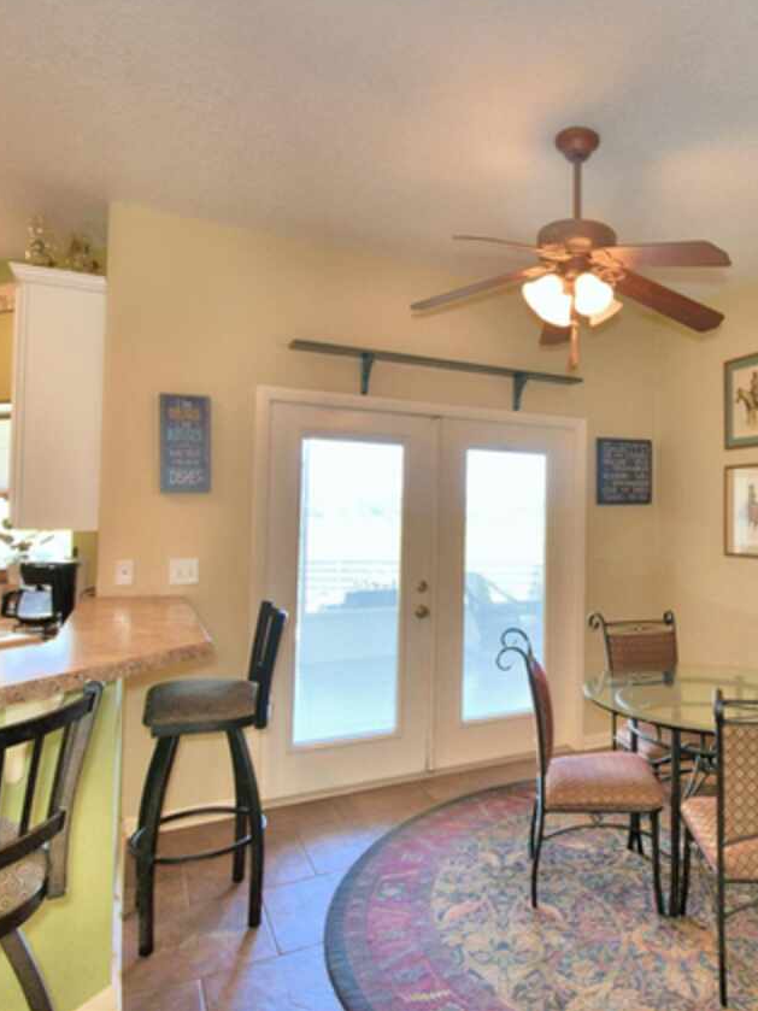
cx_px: 546
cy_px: 500
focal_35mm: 22
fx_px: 642
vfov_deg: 76.4
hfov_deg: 58.6
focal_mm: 10
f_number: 4.5
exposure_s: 1/30
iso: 200
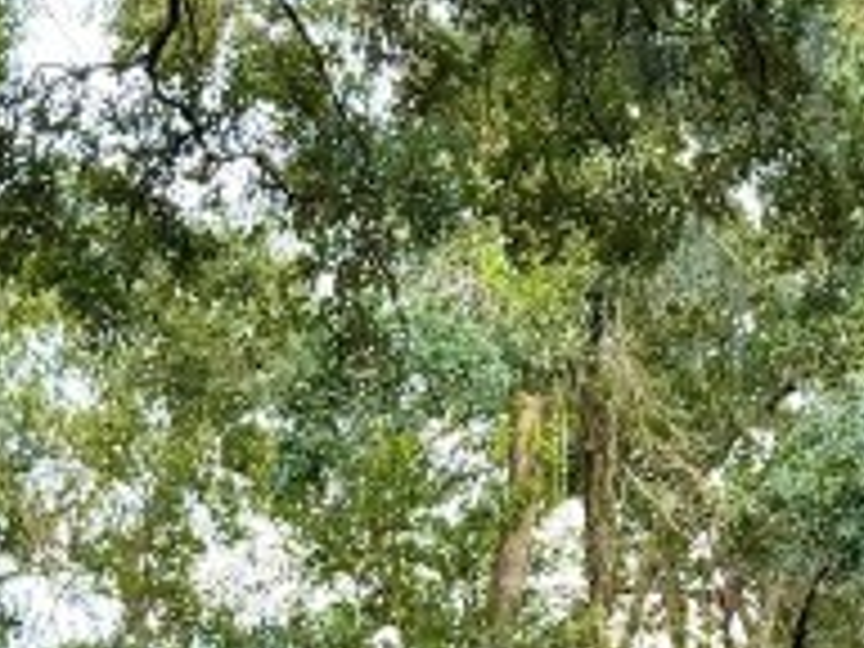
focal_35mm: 128
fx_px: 3195
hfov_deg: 15.4
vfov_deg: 10.9
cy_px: 1112
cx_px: 459
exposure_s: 1/150
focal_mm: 6.76
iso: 200
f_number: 1.78
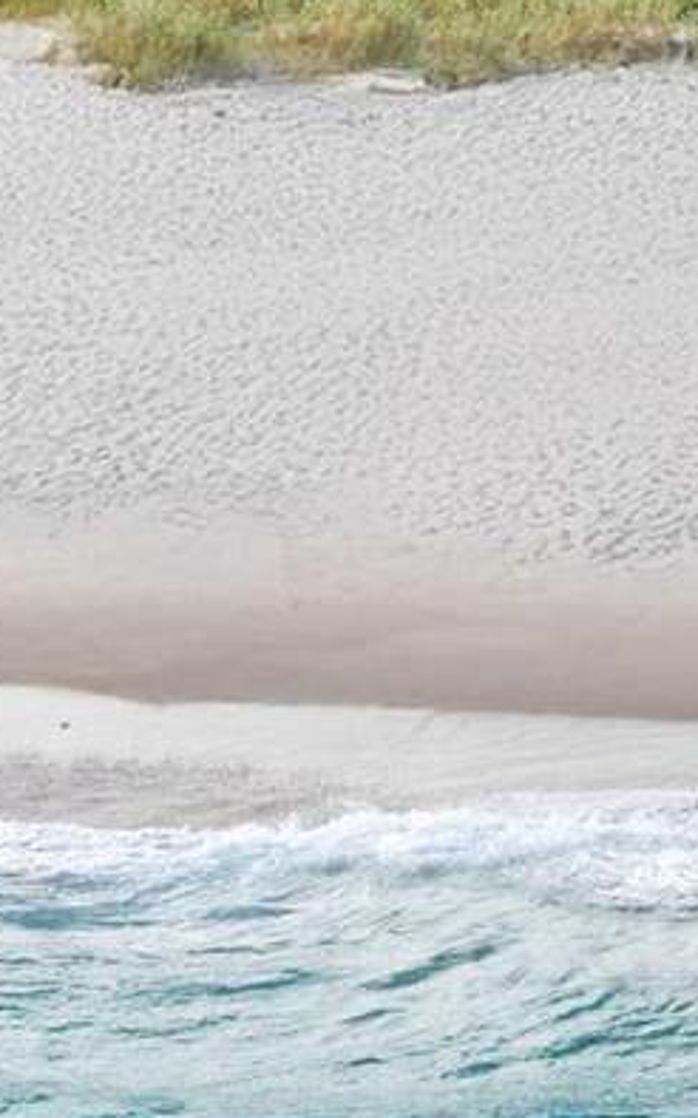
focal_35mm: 241
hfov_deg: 5.3
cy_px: -237
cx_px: 1524
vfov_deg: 8.6
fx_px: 7341
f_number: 2.8
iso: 100
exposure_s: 1/320
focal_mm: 19.35
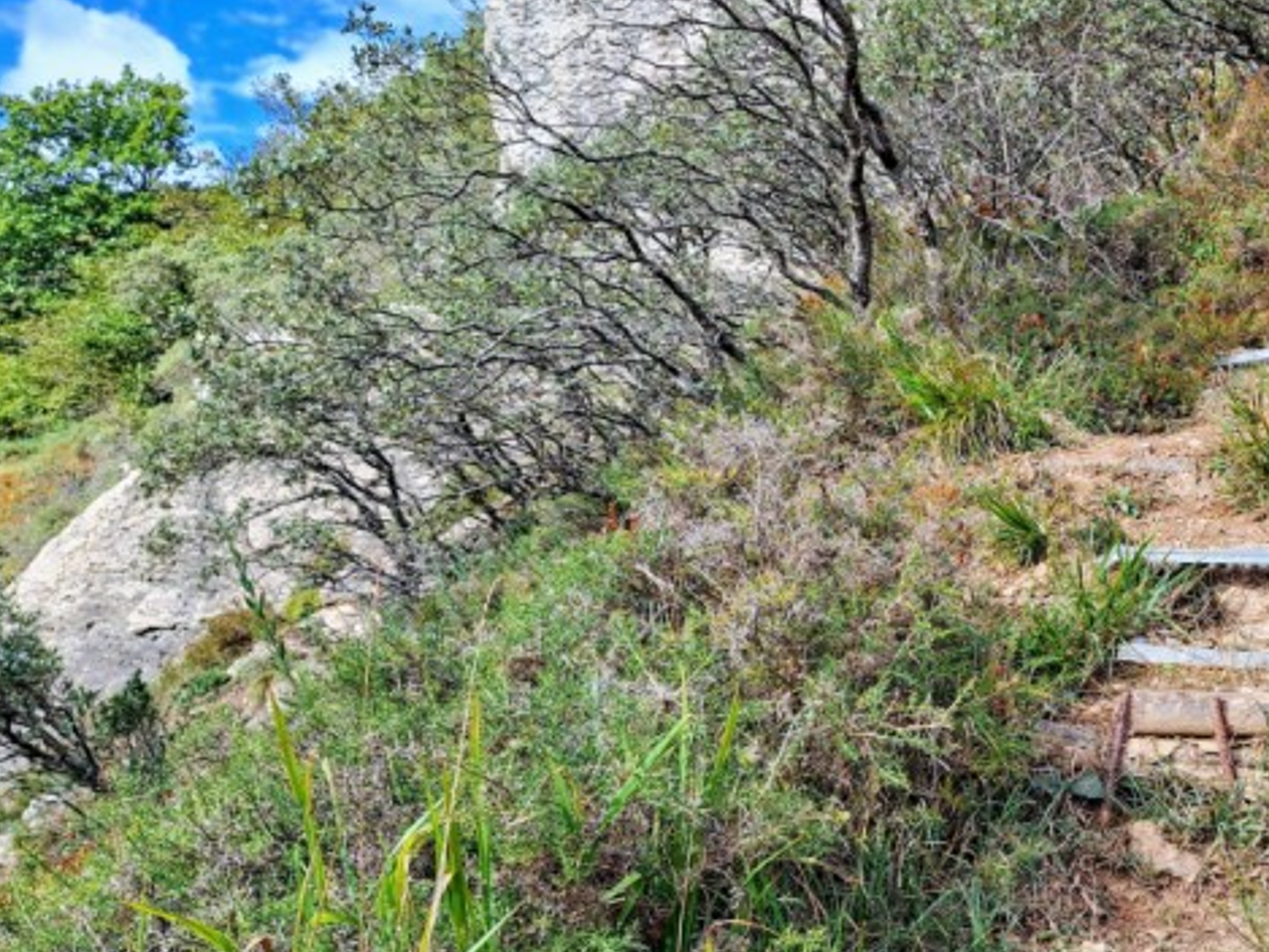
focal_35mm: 40
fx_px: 1467
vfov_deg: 35.9
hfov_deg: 44.8
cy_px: 406
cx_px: 985
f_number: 1.8
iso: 40
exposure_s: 1/941
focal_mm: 5.54
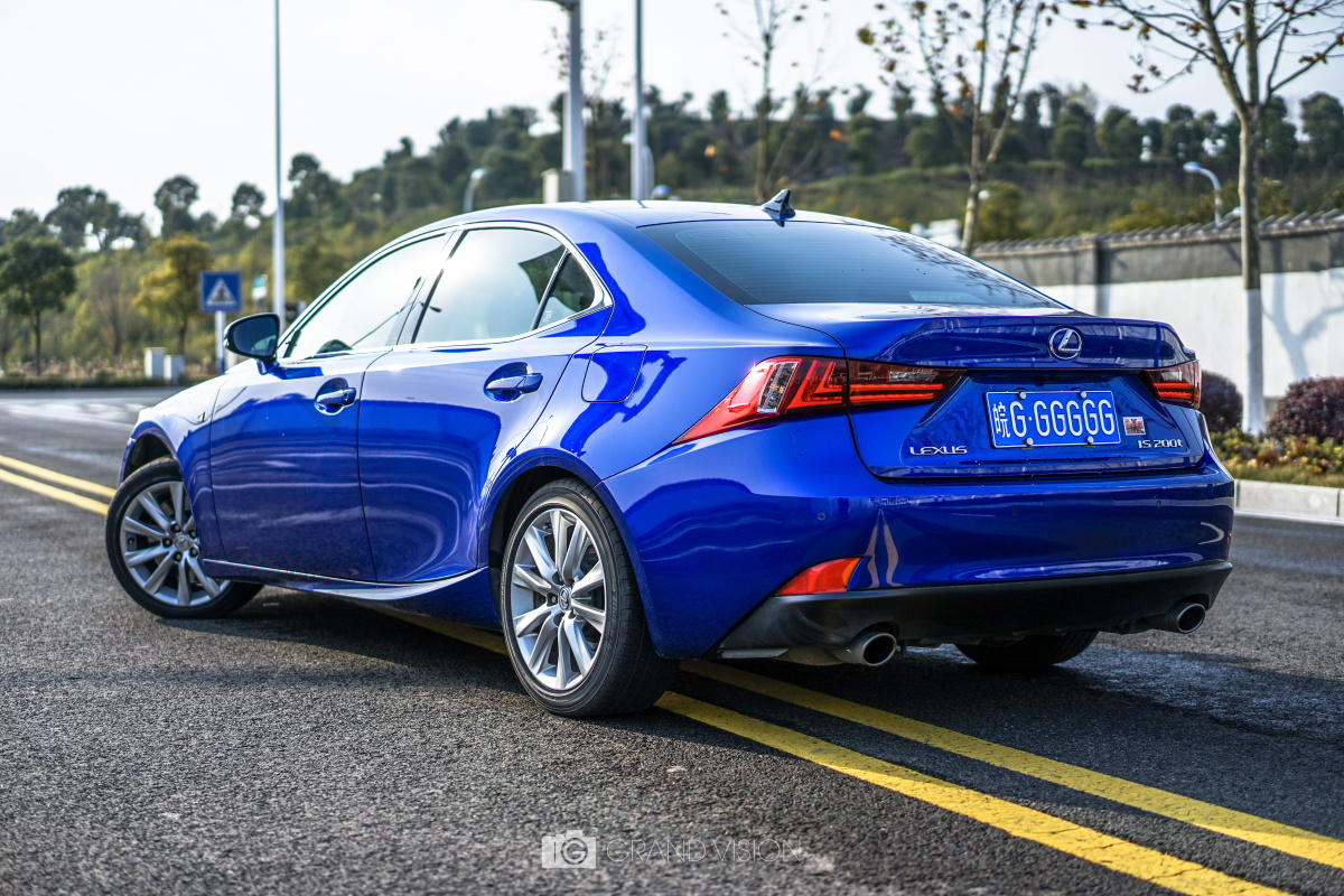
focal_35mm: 55
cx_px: 672
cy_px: 448
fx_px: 2053
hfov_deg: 36.2
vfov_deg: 24.6
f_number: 2
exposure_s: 1/3200
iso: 100
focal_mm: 55
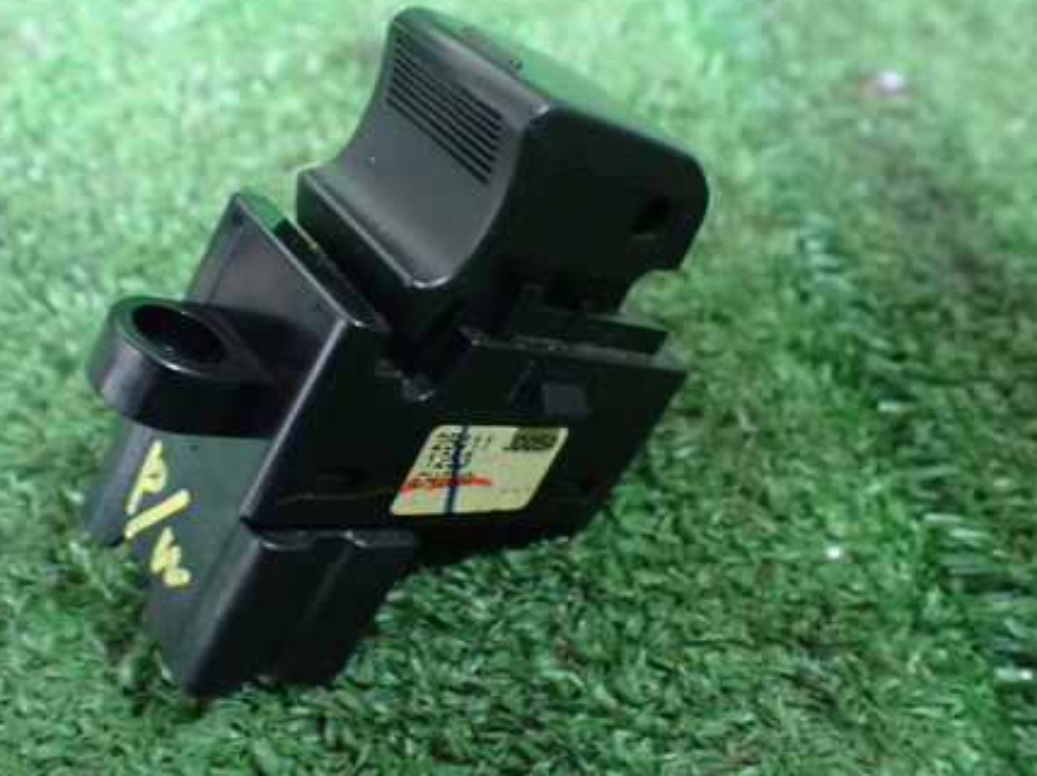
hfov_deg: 44.4
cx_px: 384
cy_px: 334
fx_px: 1257
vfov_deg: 34.2
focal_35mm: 42
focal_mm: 5.4
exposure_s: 1/30
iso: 1250
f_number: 2.3
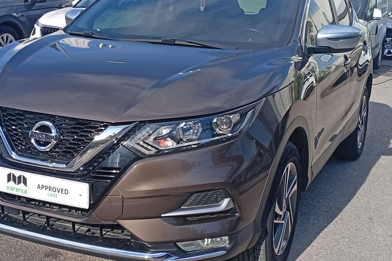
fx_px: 642
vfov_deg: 23.0
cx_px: 155
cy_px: 106
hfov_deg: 33.8
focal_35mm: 59
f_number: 1.8
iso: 50
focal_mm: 3.98
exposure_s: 1/466
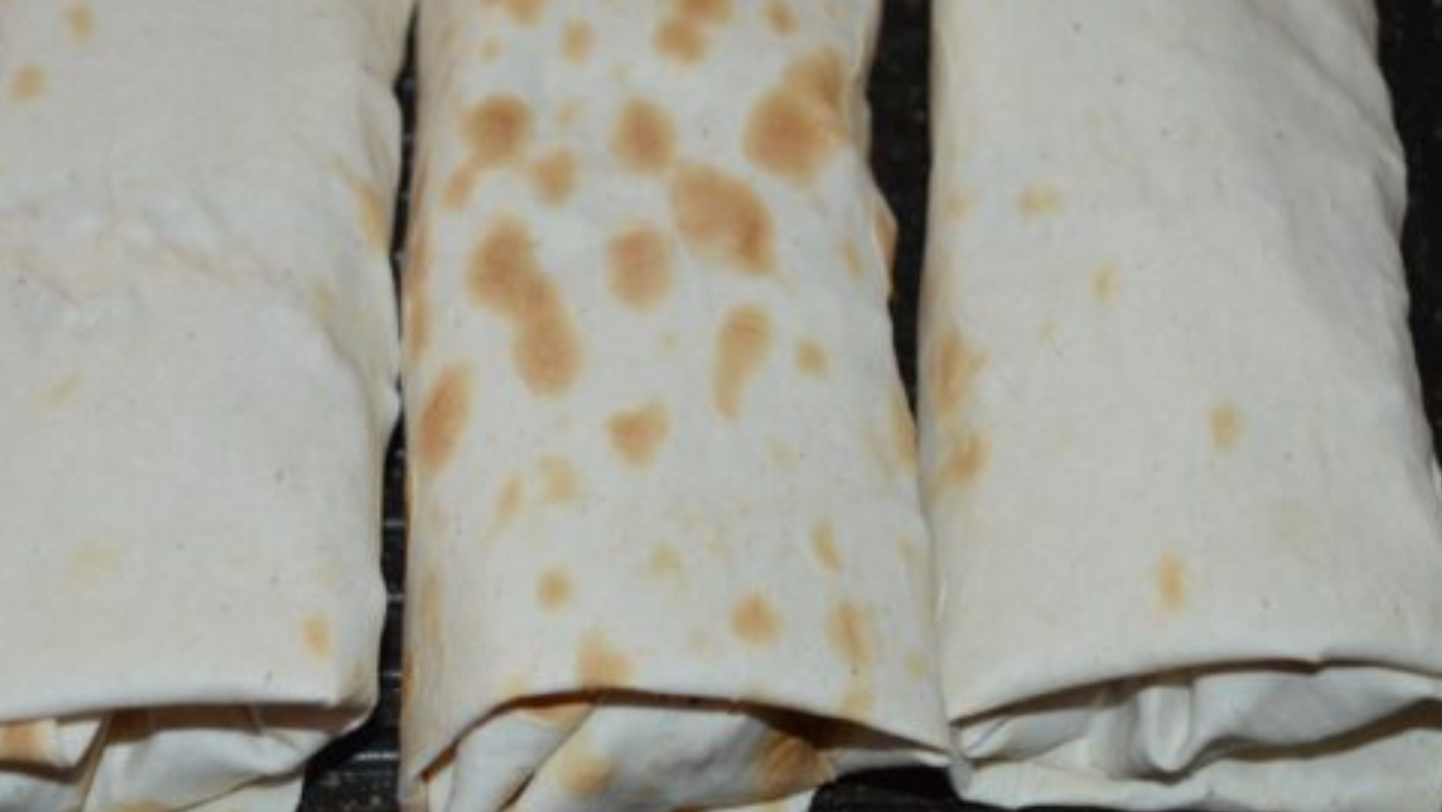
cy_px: 430
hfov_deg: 30.5
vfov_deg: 17.5
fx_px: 2639
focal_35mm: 69
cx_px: 600
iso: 900
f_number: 4.5
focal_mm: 30
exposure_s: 1/60
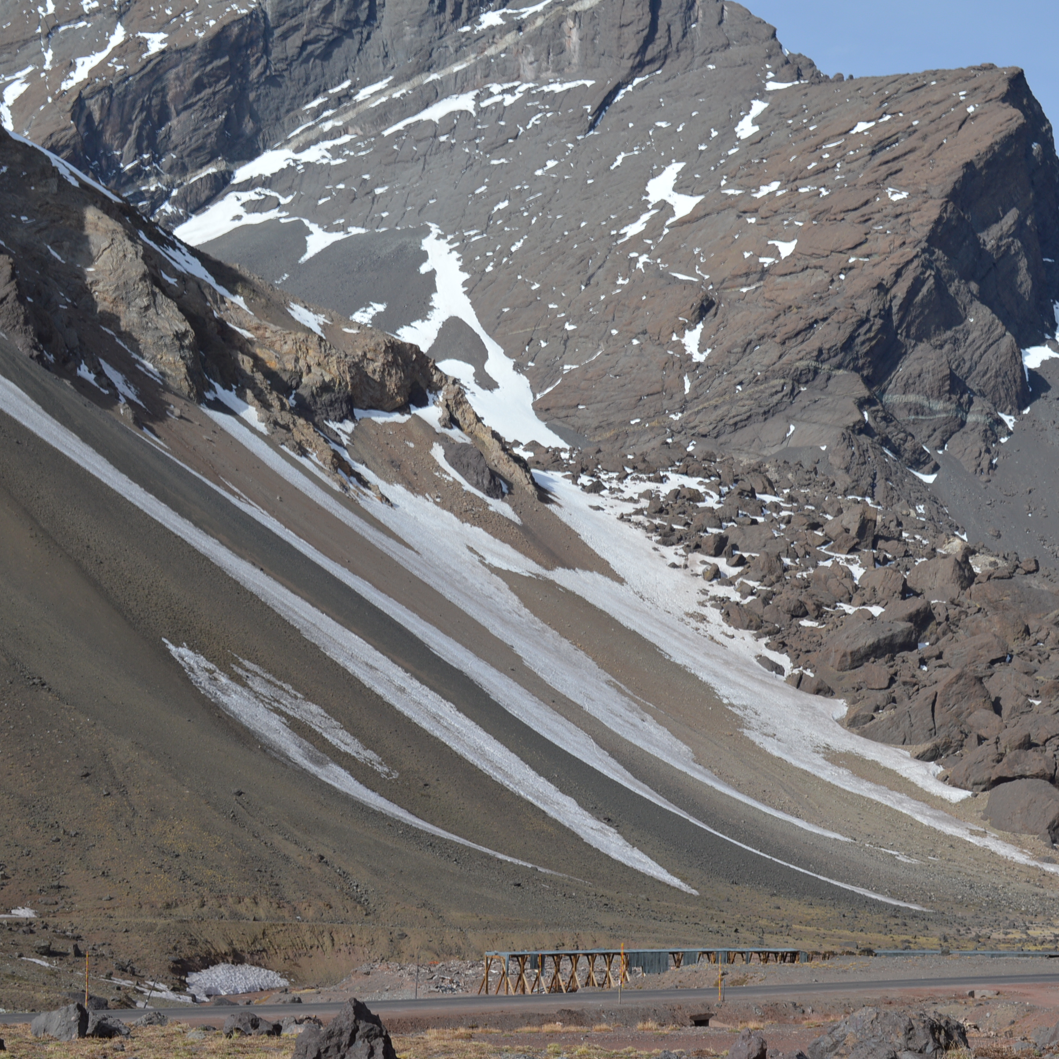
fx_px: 2284
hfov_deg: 26.1
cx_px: 585
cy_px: 532
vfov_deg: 26.1
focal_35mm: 66
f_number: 8
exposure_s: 1/250
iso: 100
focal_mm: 34
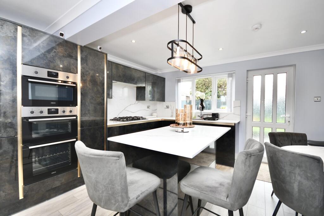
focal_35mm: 15
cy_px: 108
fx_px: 135
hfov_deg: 100.4
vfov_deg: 77.3
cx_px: 162
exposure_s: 1/60
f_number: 4
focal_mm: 10
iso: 320
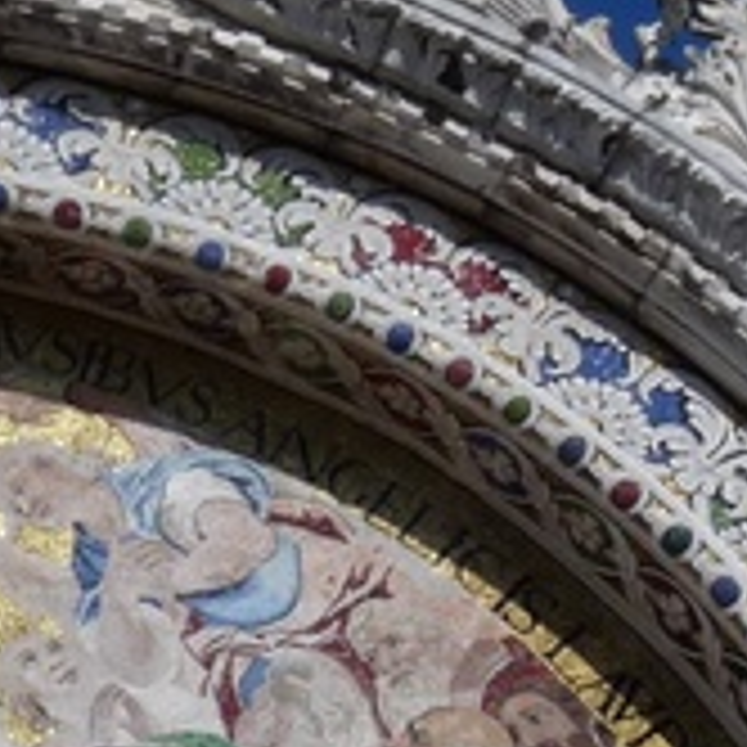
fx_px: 11865
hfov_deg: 3.6
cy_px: 490
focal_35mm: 486
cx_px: -297
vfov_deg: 3.6
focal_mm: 16.7
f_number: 8
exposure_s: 1/500
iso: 100
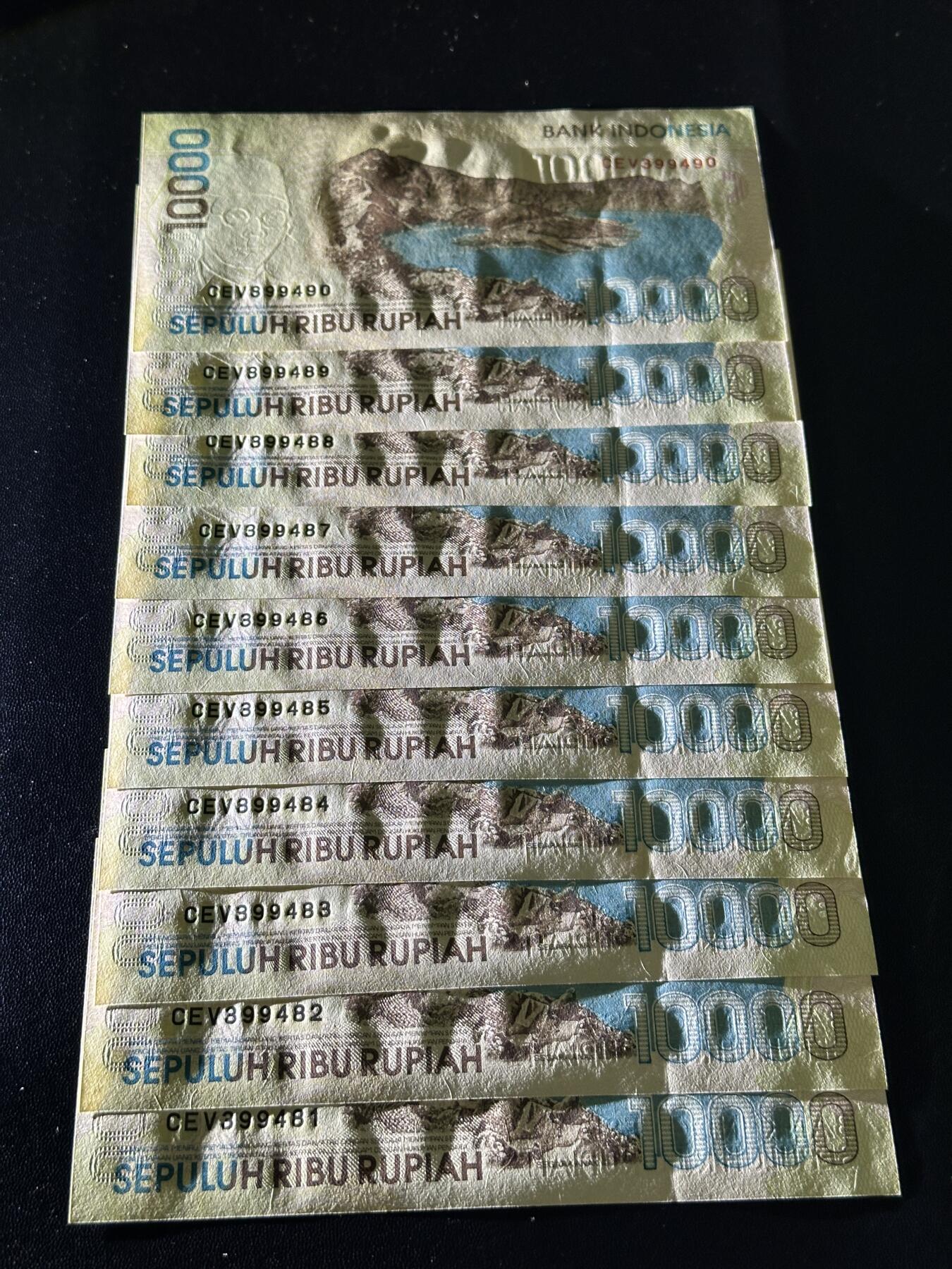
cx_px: 476
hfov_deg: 30.3
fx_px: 1760
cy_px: 634
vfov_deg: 39.7
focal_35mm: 48
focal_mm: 6.86
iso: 100
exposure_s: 1/50
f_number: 1.78
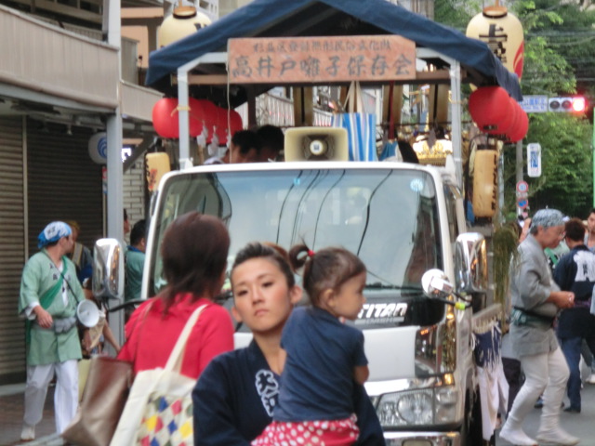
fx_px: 3369
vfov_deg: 7.6
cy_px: 223
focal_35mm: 196
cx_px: 298
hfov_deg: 10.1
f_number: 5.9
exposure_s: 1/100
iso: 640
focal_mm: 35
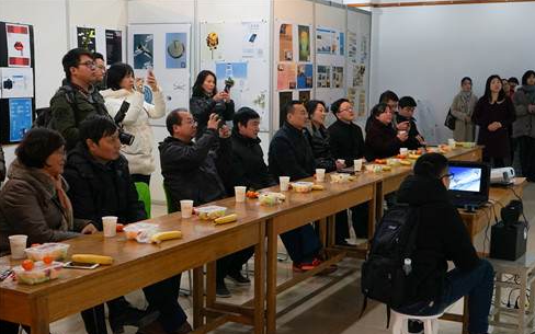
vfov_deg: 27.4
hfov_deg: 42.6
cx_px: 271
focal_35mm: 47
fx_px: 685
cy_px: 180
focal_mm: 30
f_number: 4.5
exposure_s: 1/125
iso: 640
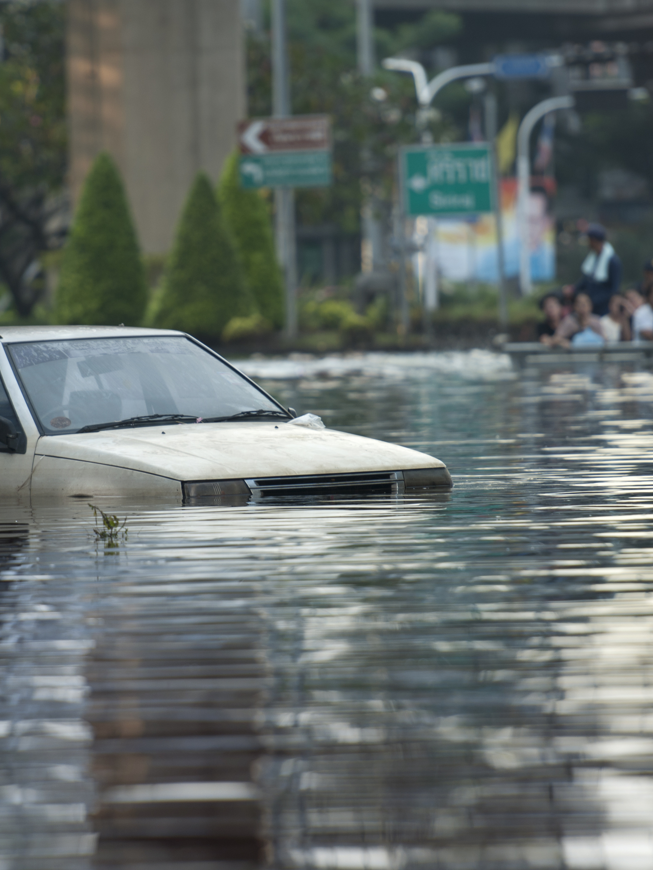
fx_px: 10658
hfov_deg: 3.5
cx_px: 269
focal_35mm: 424
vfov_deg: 4.7
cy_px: 435
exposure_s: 1/200
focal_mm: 195
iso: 100
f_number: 2.8
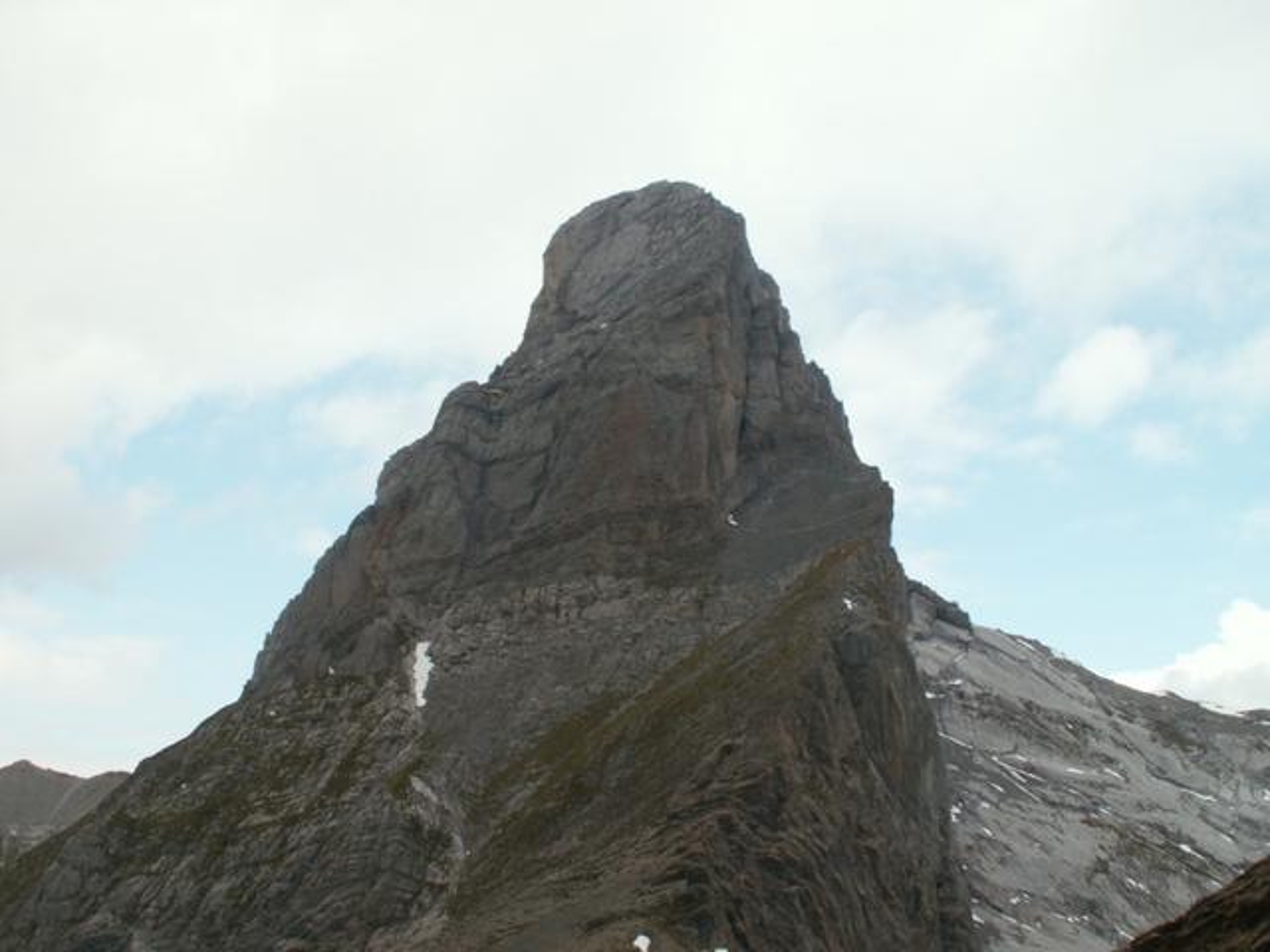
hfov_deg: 52.6
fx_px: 1284
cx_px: 635
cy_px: 476
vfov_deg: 40.7
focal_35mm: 35
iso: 50
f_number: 8
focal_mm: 5.86
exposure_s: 1/60
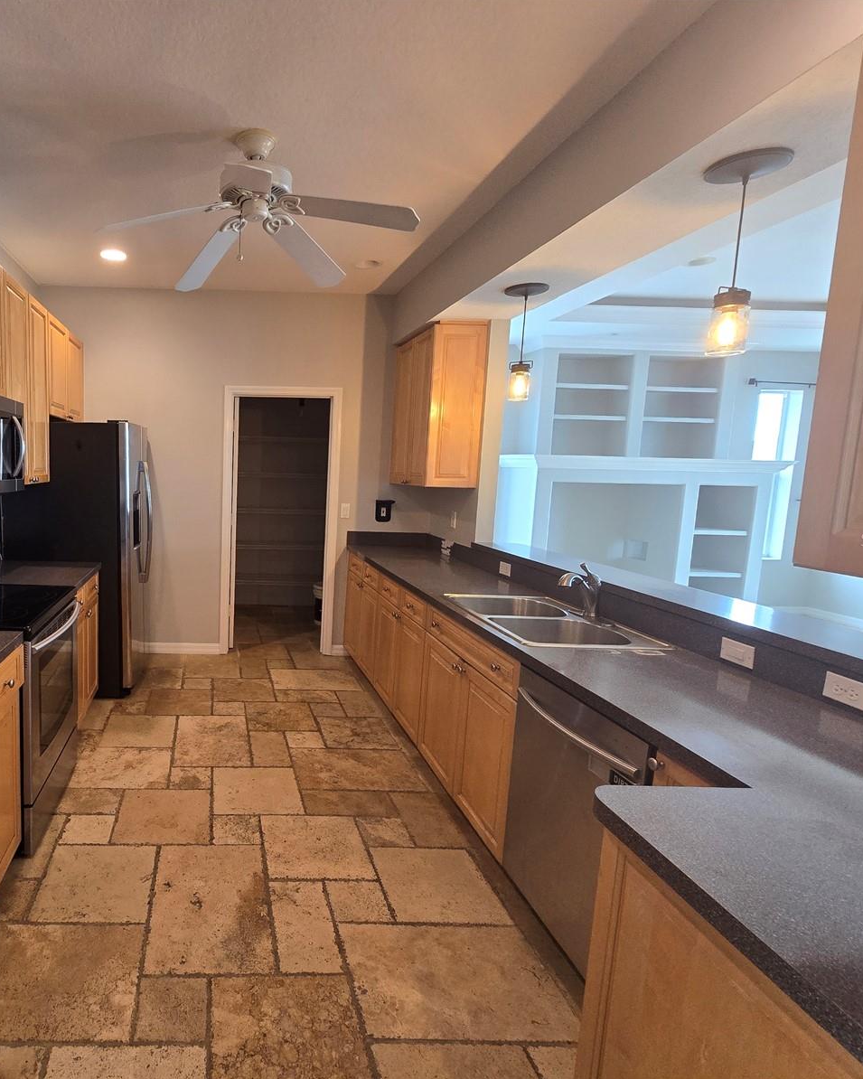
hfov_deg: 72.0
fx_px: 543
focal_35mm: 17
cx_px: 223
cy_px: 540
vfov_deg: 89.6
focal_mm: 2.2
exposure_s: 1/60
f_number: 2.2
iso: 250
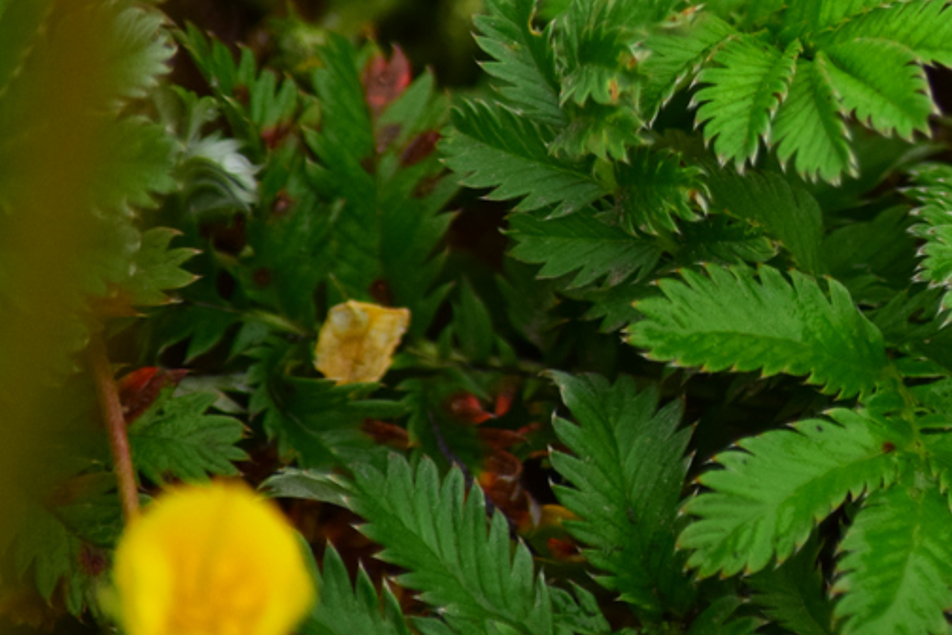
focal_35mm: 895
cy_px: -4
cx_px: 1128
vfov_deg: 1.5
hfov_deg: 2.3
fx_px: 23666
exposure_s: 1/250
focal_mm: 240
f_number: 5.3
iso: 560
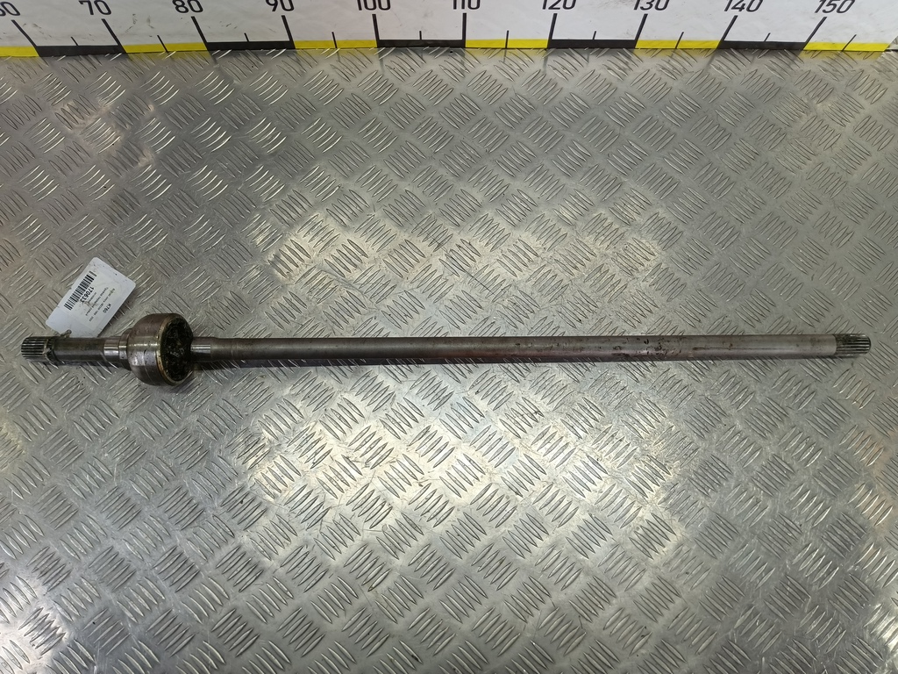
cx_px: 449
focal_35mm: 23
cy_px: 337
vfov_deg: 58.9
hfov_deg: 73.9
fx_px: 597
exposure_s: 1/100
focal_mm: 4.11
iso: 111
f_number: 1.6
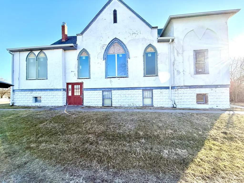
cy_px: 92
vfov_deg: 85.7
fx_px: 99
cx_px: 122
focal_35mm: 14
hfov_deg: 102.1
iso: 50
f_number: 2.2
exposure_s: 1/535
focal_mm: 2.22
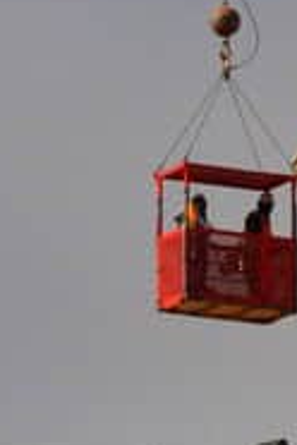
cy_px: -374
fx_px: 7858
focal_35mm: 635
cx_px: 178
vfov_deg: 3.2
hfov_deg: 2.2
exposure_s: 1/500
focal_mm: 70
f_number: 11
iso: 200
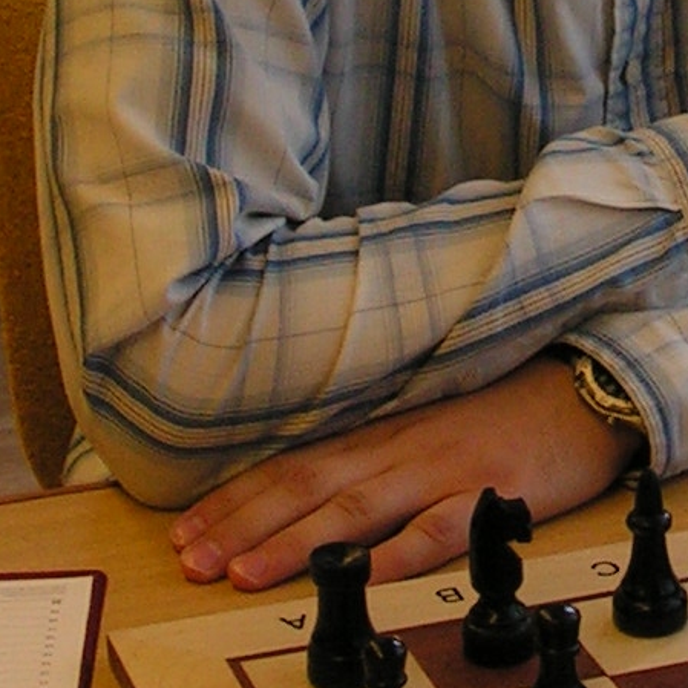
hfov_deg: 12.0
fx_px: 3261
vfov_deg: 11.9
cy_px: 29
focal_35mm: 145
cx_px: 576
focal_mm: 6
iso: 100
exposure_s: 1/40
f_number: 3.2
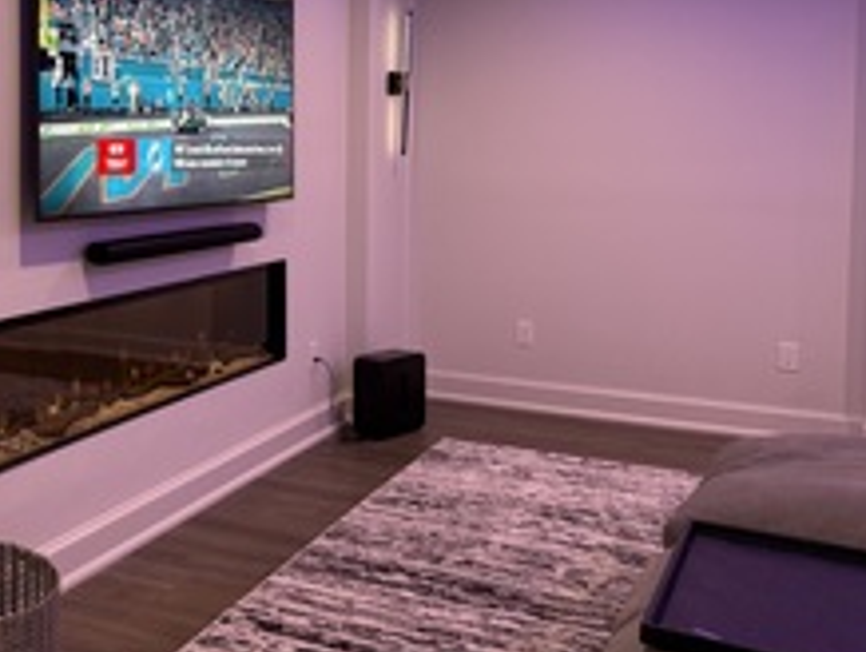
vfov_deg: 32.5
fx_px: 1102
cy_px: 195
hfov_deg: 39.8
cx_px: 91
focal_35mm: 44
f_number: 1.78
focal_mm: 6.76
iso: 160
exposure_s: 1/100
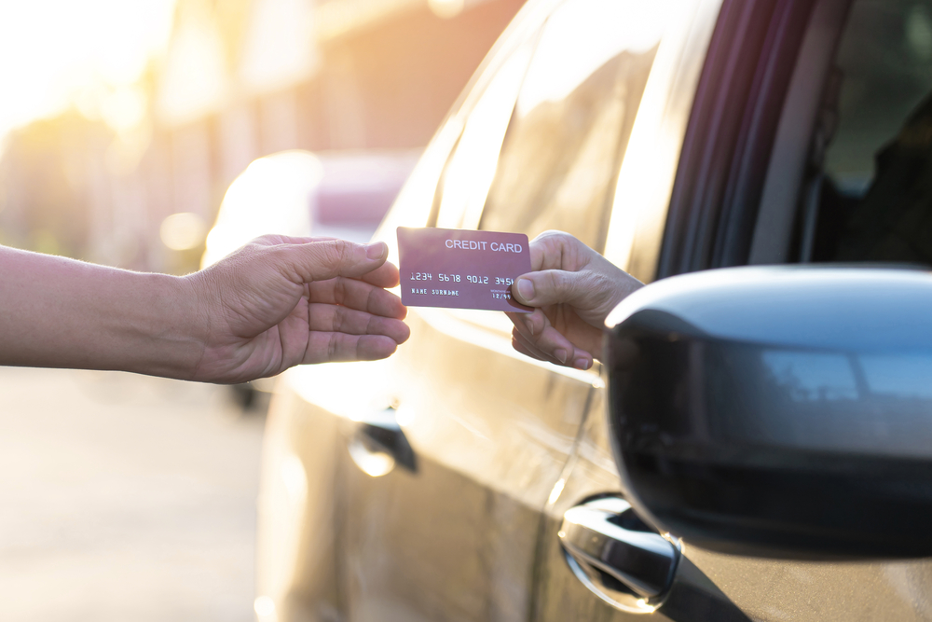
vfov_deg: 13.0
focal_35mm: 105
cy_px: 311
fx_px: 2719
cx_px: 466
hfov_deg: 19.5
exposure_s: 1/200
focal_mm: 105
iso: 100
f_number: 4
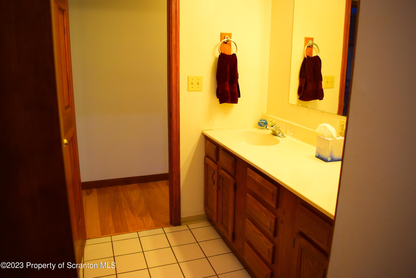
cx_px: 208
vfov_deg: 47.9
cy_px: 139
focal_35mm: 27
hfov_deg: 67.4
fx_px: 312
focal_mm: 18
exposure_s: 1/60
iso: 450
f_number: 4
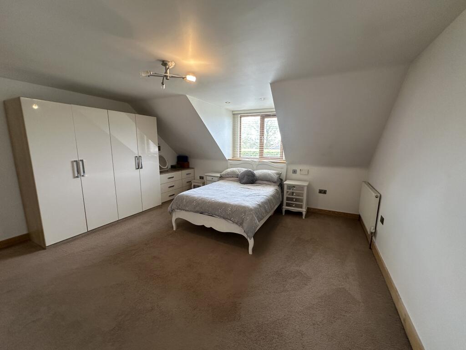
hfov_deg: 102.1
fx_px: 188
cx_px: 233
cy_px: 175
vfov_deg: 85.7
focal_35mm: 14
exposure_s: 1/100
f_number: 2.2
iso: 160
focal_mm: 2.22
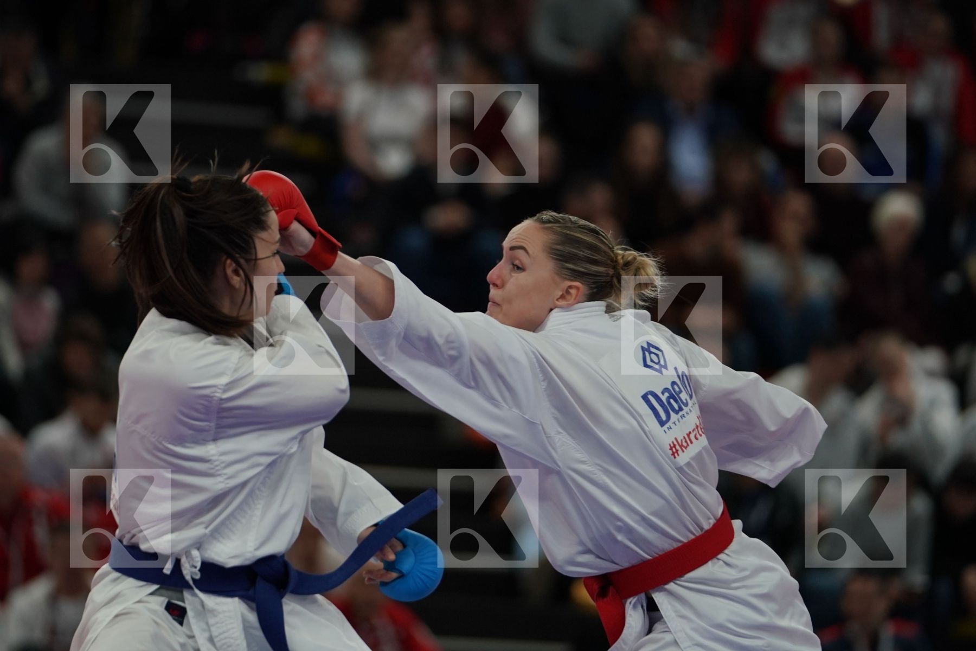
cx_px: 488
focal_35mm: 280
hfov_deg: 7.4
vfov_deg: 4.9
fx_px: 7591
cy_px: 326
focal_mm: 187
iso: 1000
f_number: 2.8
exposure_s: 1/1000
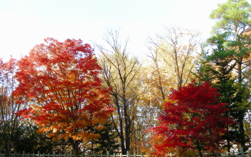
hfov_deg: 48.2
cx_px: 124
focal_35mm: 41
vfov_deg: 31.2
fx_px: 280
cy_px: 87
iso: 50
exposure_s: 1/77.2
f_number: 3.5
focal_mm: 6.3
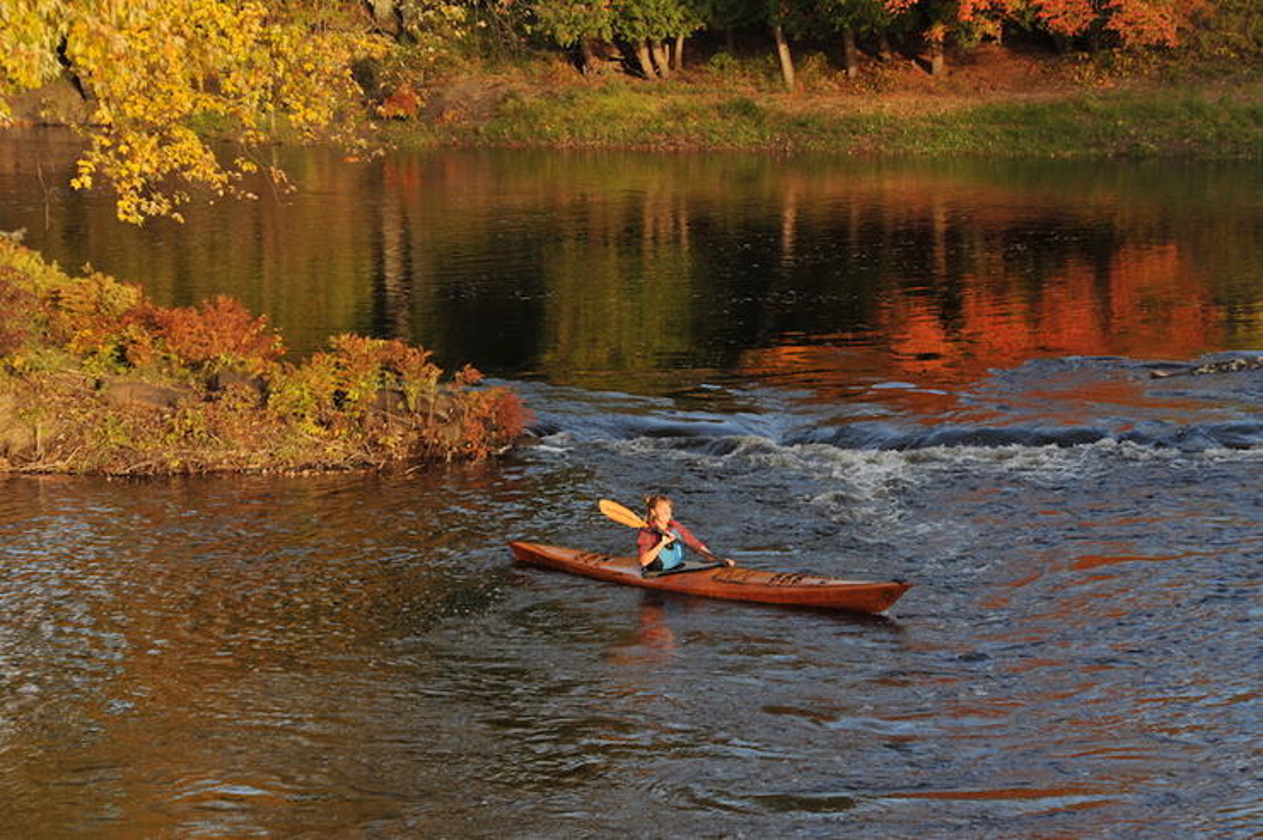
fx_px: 4066
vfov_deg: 11.8
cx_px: 632
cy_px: 420
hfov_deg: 17.7
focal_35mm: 116
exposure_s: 1/200
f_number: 7.1
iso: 250
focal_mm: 116
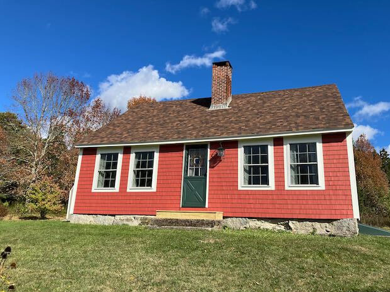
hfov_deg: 61.7
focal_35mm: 29
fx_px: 327
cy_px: 146
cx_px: 201
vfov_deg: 48.2
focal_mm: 3.99
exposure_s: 1/1869
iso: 32
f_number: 1.8
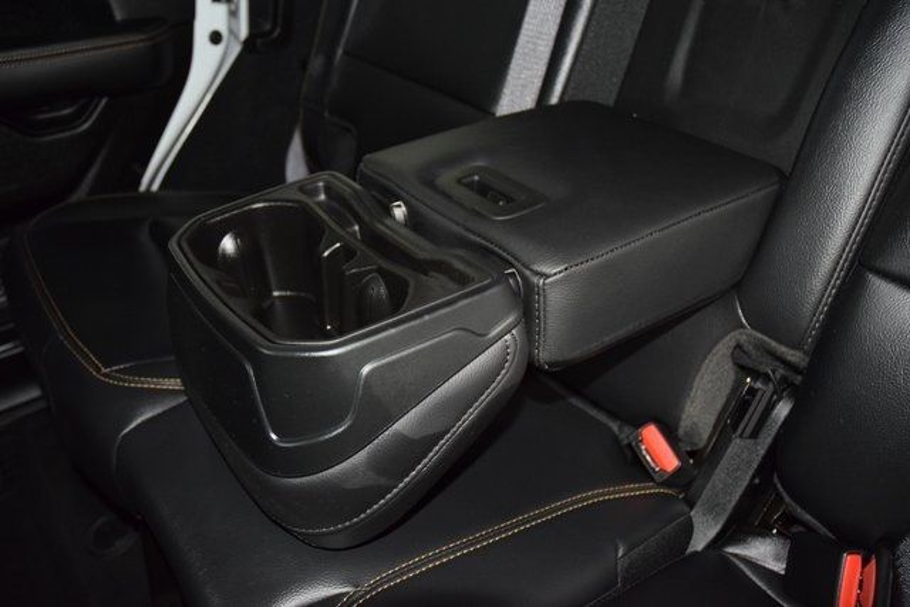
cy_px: 304
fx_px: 683
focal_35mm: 27
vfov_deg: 48.0
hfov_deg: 67.4
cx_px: 455
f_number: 3.5
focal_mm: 18
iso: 2800
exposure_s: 1/60
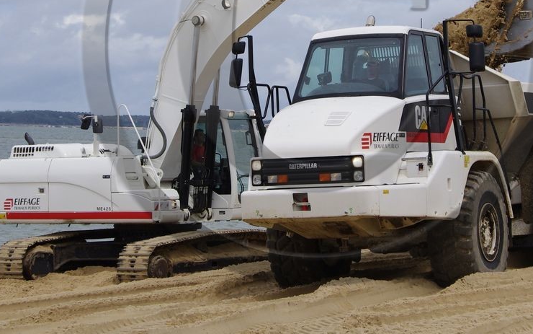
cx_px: 316
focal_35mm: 132
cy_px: 46
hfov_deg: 15.8
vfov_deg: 9.9
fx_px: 1918
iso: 400
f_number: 9
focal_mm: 50
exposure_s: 1/1000
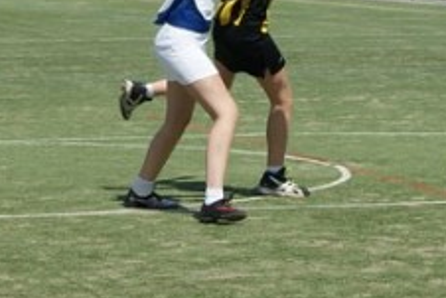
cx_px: 334
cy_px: 49
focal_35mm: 209
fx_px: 2591
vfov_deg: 6.6
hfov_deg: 9.8
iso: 100
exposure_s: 1/500
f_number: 7.1
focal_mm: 35
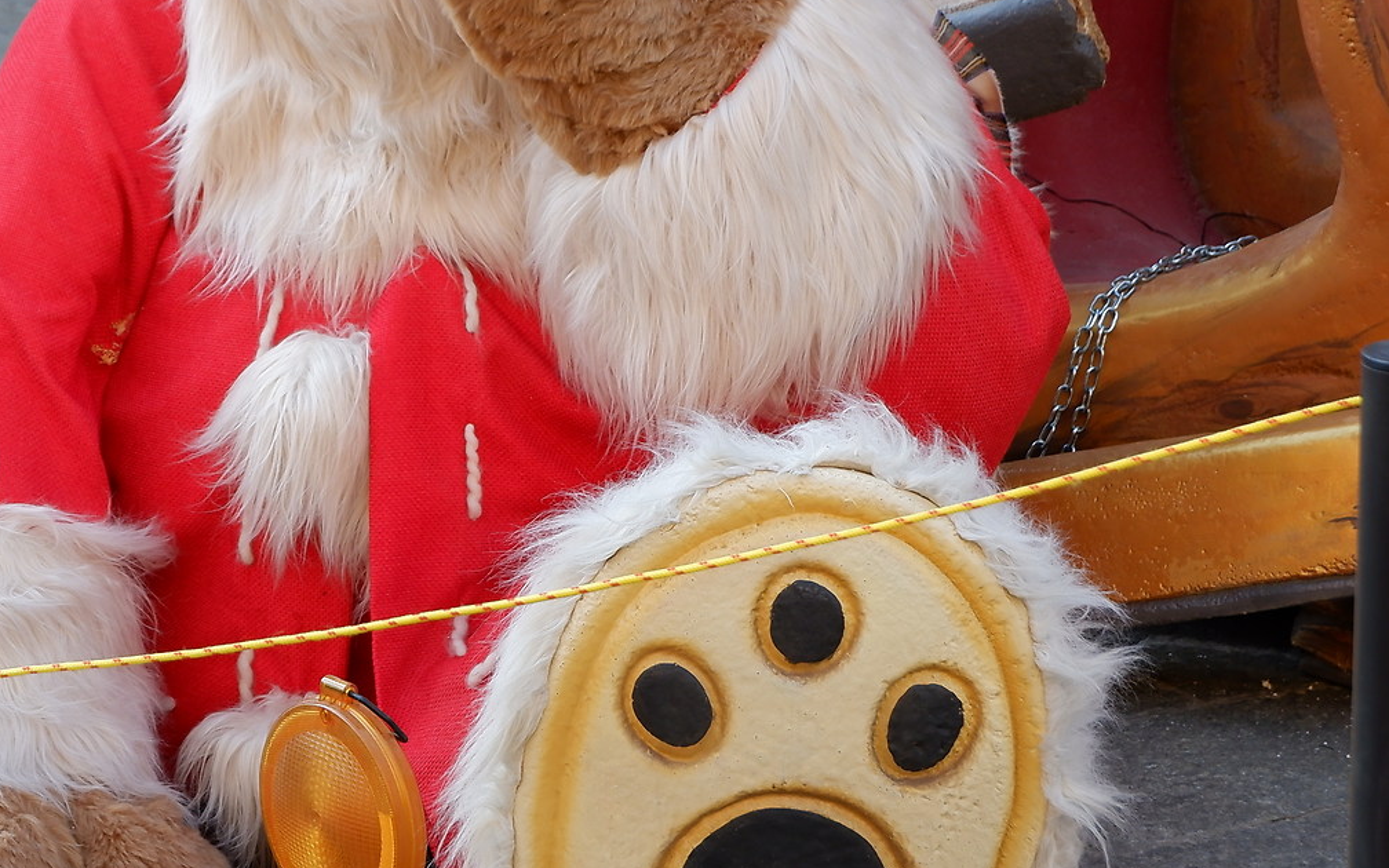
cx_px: 367
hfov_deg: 18.2
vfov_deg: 11.5
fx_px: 4315
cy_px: 245
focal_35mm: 114
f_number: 5.6
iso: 200
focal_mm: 31
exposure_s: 1/150
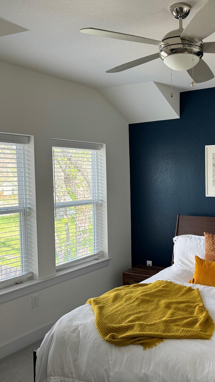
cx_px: 168
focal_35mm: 35
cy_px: 191
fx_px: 355
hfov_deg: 32.9
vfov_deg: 56.6
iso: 100
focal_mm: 6.86
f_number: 1.78
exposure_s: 1/121
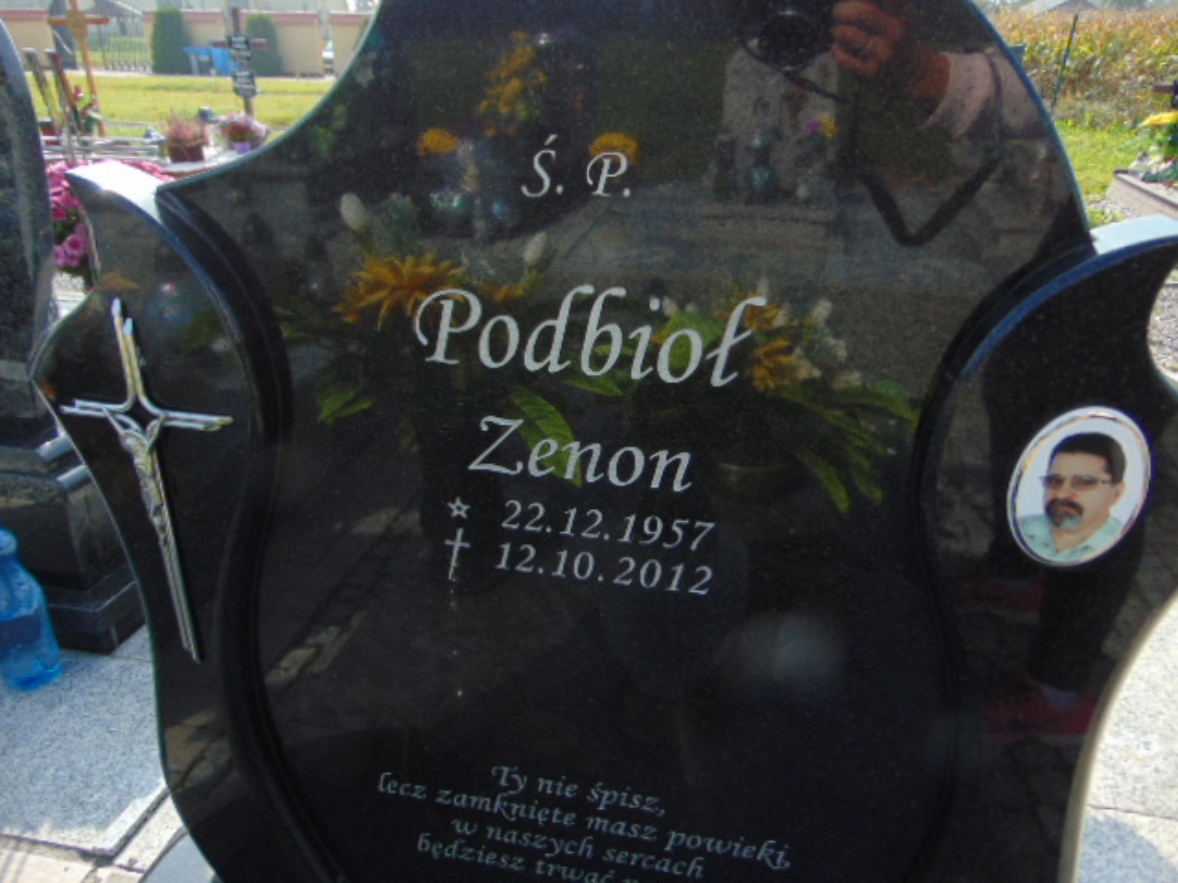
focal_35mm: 25
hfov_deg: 69.4
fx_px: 851
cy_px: 442
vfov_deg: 54.9
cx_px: 589
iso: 80
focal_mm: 4.5
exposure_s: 1/500
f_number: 3
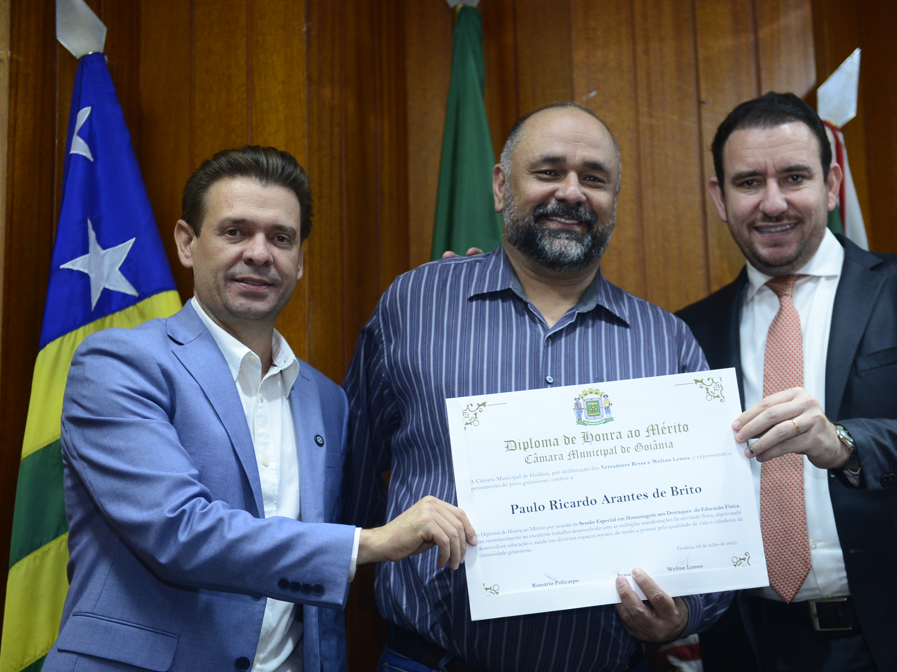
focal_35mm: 71
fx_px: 1840
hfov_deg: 27.4
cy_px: 354
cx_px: 515
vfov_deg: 20.7
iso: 2000
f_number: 4
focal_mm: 62
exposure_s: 1/125
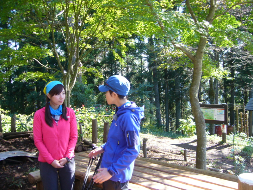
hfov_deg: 51.4
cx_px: 126
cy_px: 95
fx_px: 263
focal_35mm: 36
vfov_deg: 39.7
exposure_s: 1/60
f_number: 2.9
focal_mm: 6
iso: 80
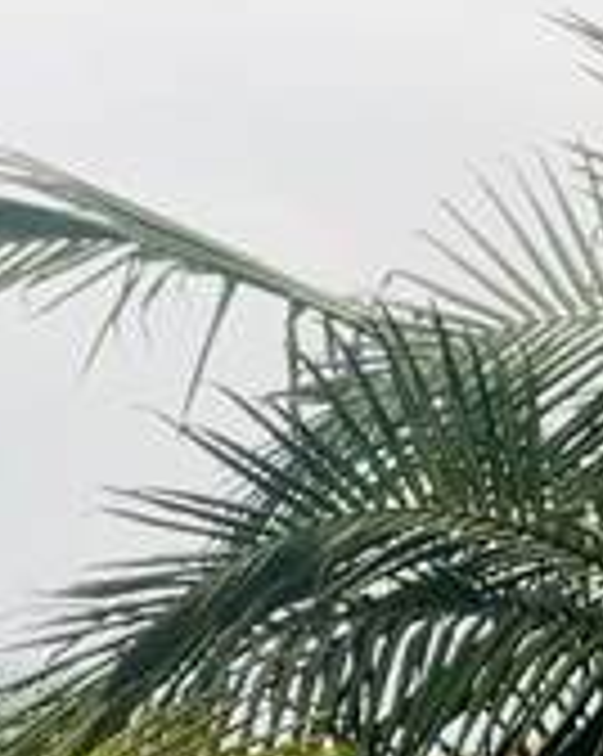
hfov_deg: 4.3
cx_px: 2012
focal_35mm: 339
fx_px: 7576
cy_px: 1598
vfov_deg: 5.6
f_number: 2.8
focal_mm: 6.6
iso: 20
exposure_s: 1/179
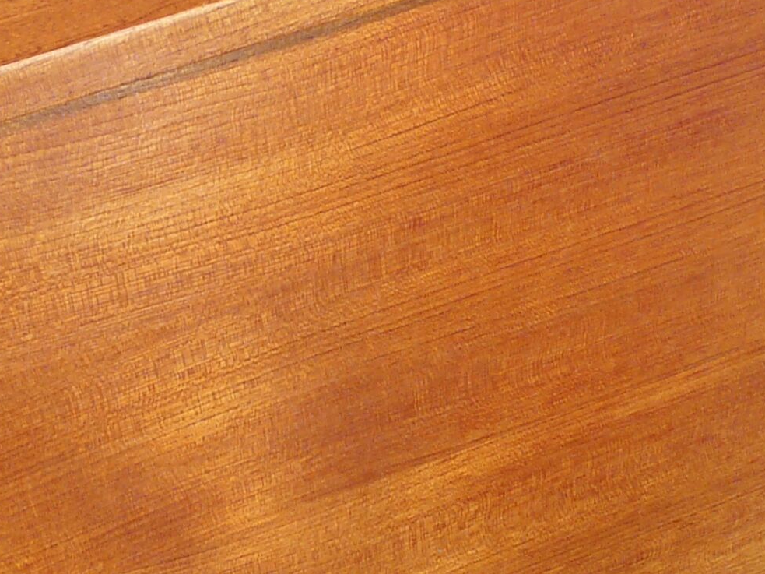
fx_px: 2055
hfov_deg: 21.1
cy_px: 257
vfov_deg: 15.9
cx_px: 326
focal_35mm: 93
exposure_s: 1/40
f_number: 2.8
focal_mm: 4.6
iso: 100
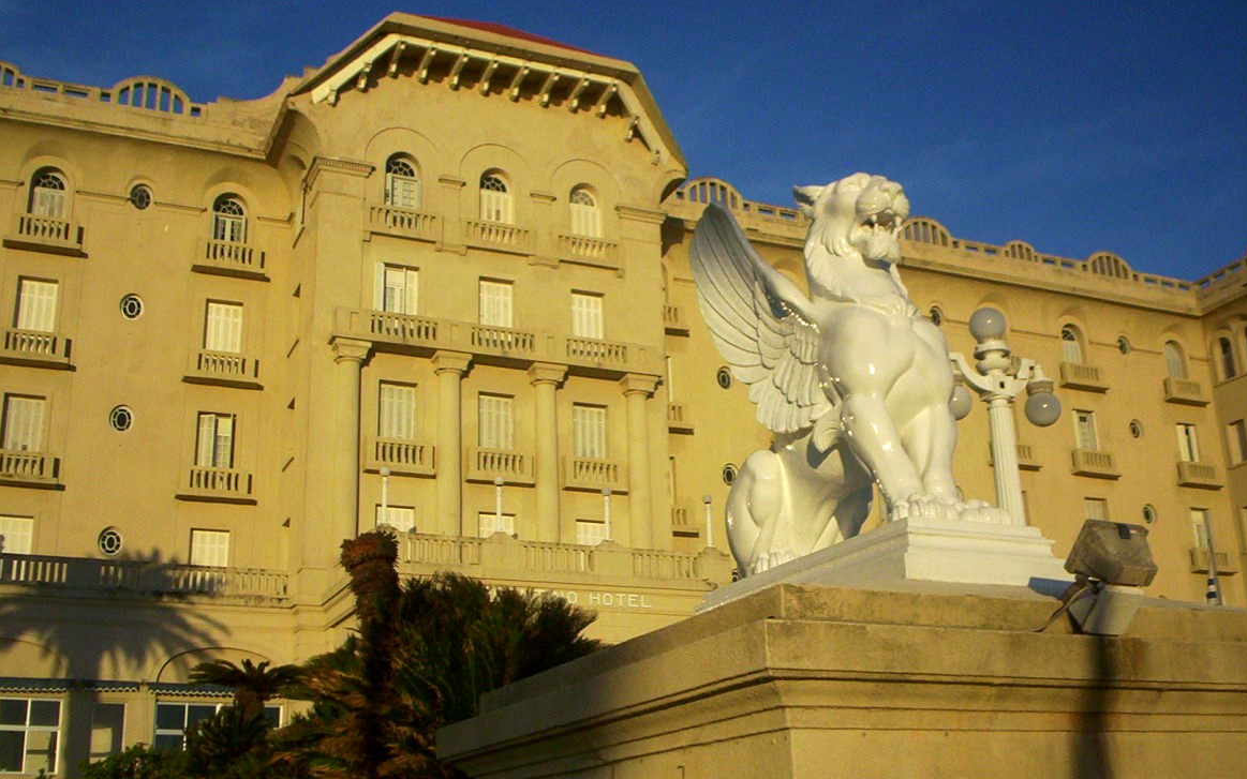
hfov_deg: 48.2
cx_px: 617
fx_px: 1393
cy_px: 415
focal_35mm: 41
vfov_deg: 31.2
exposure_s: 1/1160
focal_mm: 4.99
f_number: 4.5
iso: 100
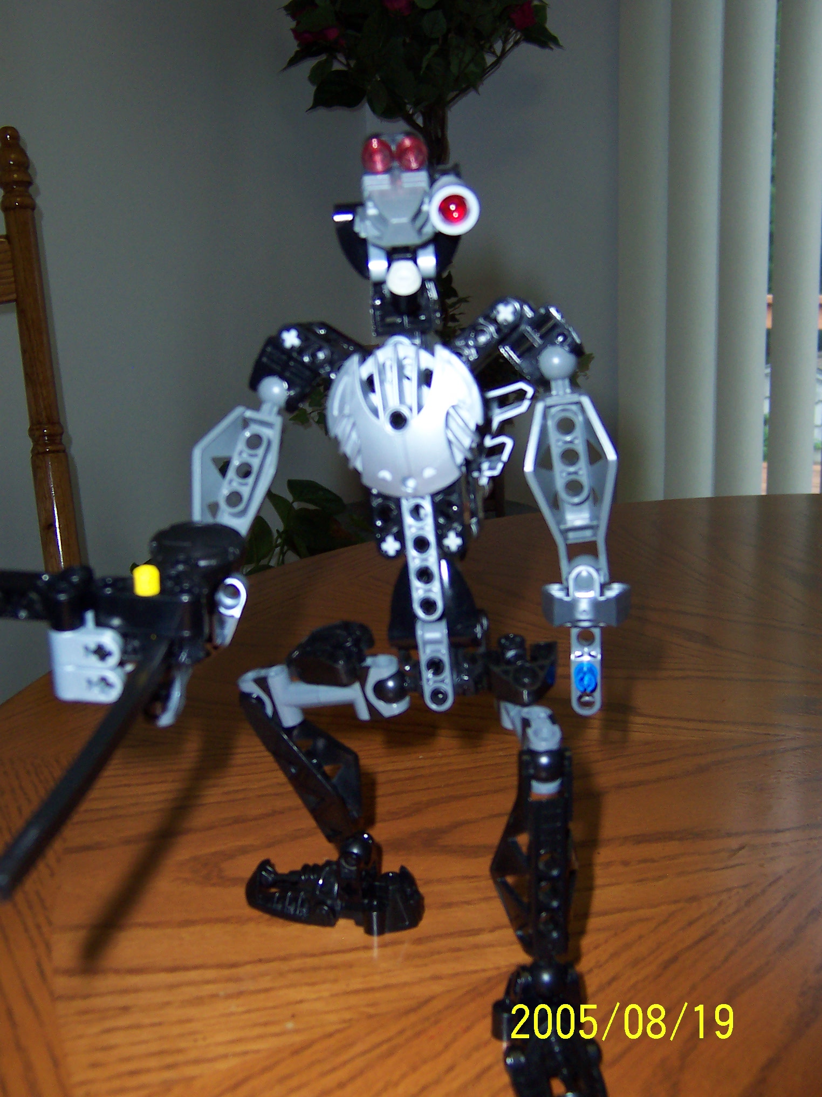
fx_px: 1140
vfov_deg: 51.4
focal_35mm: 36
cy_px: 548
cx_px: 411
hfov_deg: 39.7
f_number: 2.8
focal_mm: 5.6
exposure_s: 1/60
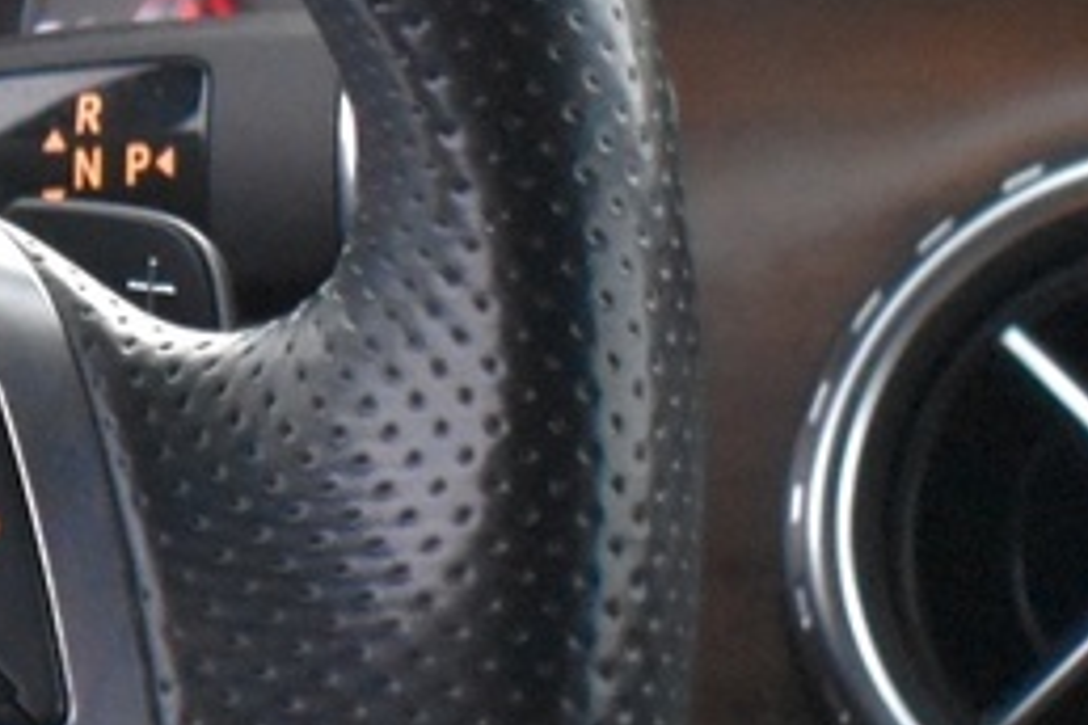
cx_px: -1434
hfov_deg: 7.1
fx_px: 8254
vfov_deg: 5.0
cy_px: 624
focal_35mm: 273
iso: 3200
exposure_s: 1/15
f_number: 4.2
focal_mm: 29
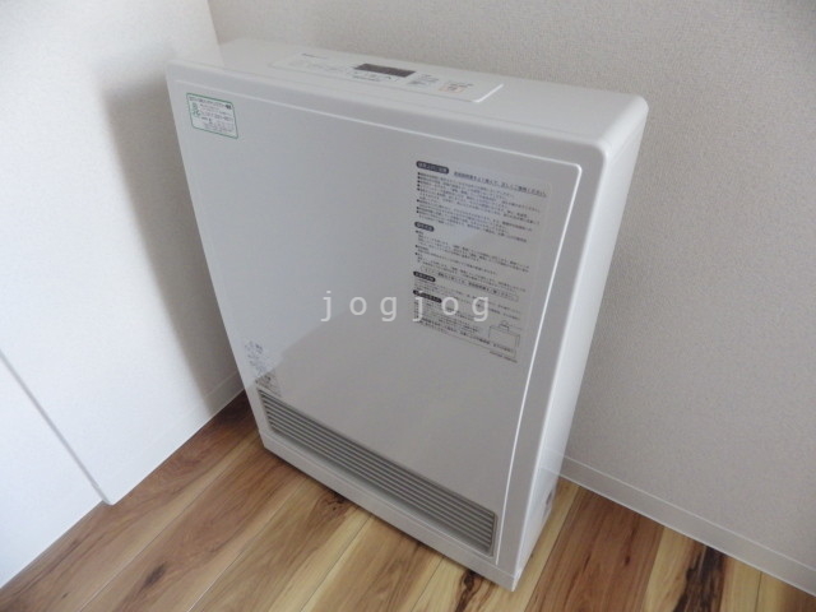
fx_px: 519
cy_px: 306
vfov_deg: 61.1
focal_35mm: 22
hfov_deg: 76.4
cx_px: 408
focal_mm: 4
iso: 320
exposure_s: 1/45
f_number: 3.1
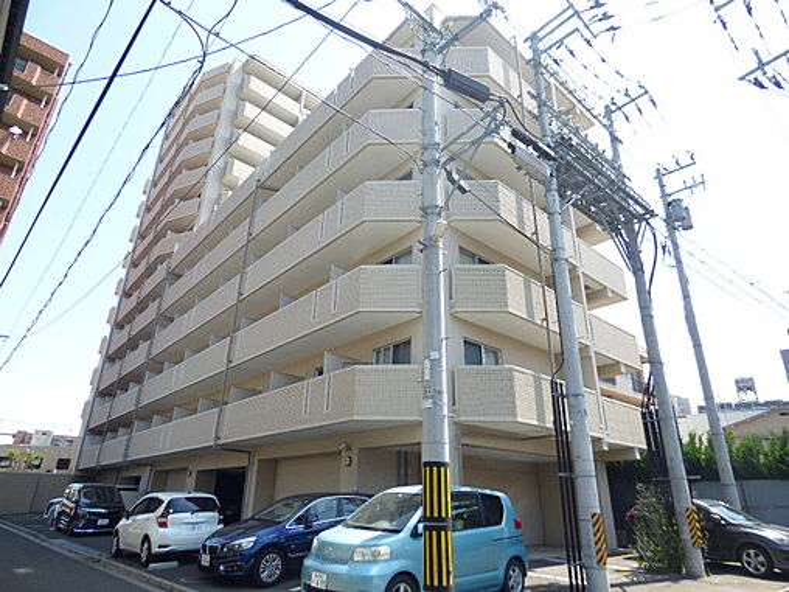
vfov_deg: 66.0
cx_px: 394
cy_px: 296
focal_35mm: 20
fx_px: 456
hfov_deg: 81.7
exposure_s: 1/500
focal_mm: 3.58
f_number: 2.8
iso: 100
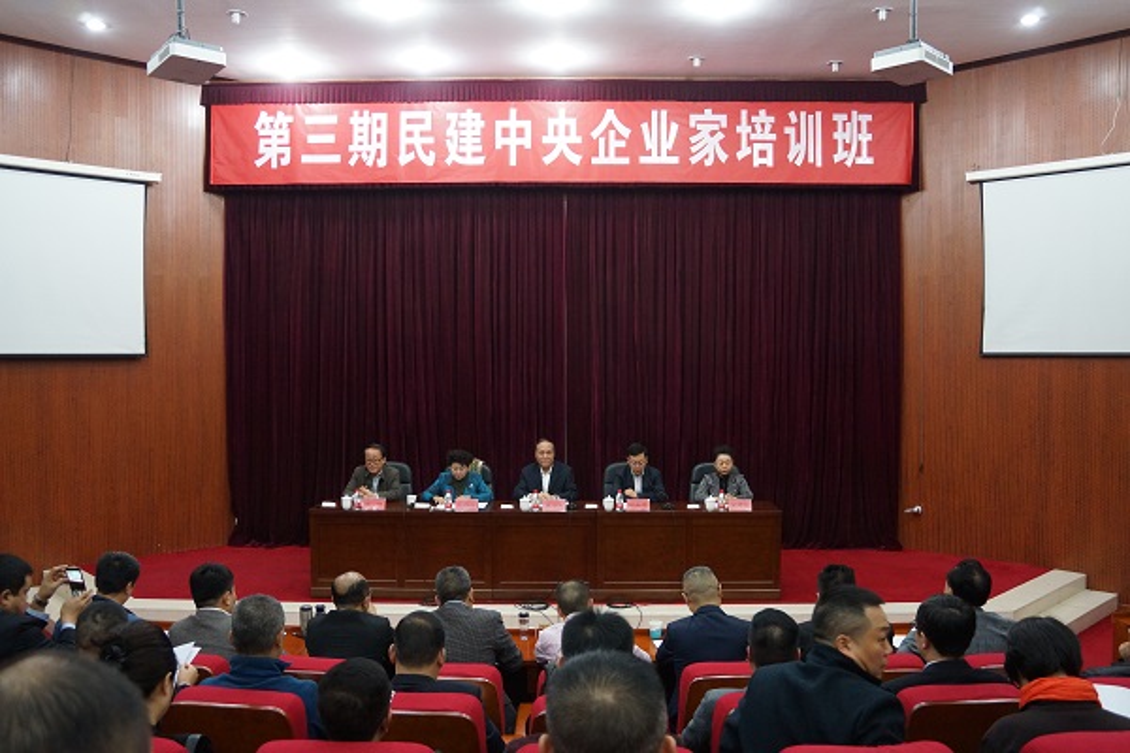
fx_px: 942
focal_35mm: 30
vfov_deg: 43.6
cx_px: 565
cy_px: 376
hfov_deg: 61.9
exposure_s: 1/50
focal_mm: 20
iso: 1600
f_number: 4
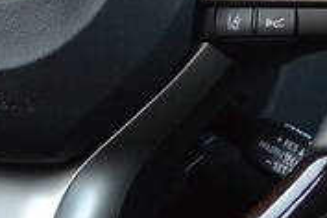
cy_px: -82
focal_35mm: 230
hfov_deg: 8.9
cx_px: 6
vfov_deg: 5.9
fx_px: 2089
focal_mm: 34
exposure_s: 1/60
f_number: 5
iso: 1250
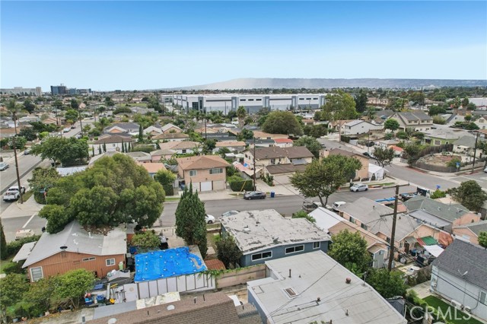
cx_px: 244
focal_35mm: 22
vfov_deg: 57.2
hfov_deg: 78.6
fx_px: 297
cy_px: 162
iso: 100
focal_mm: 8.4
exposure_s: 1/2000
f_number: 2.8
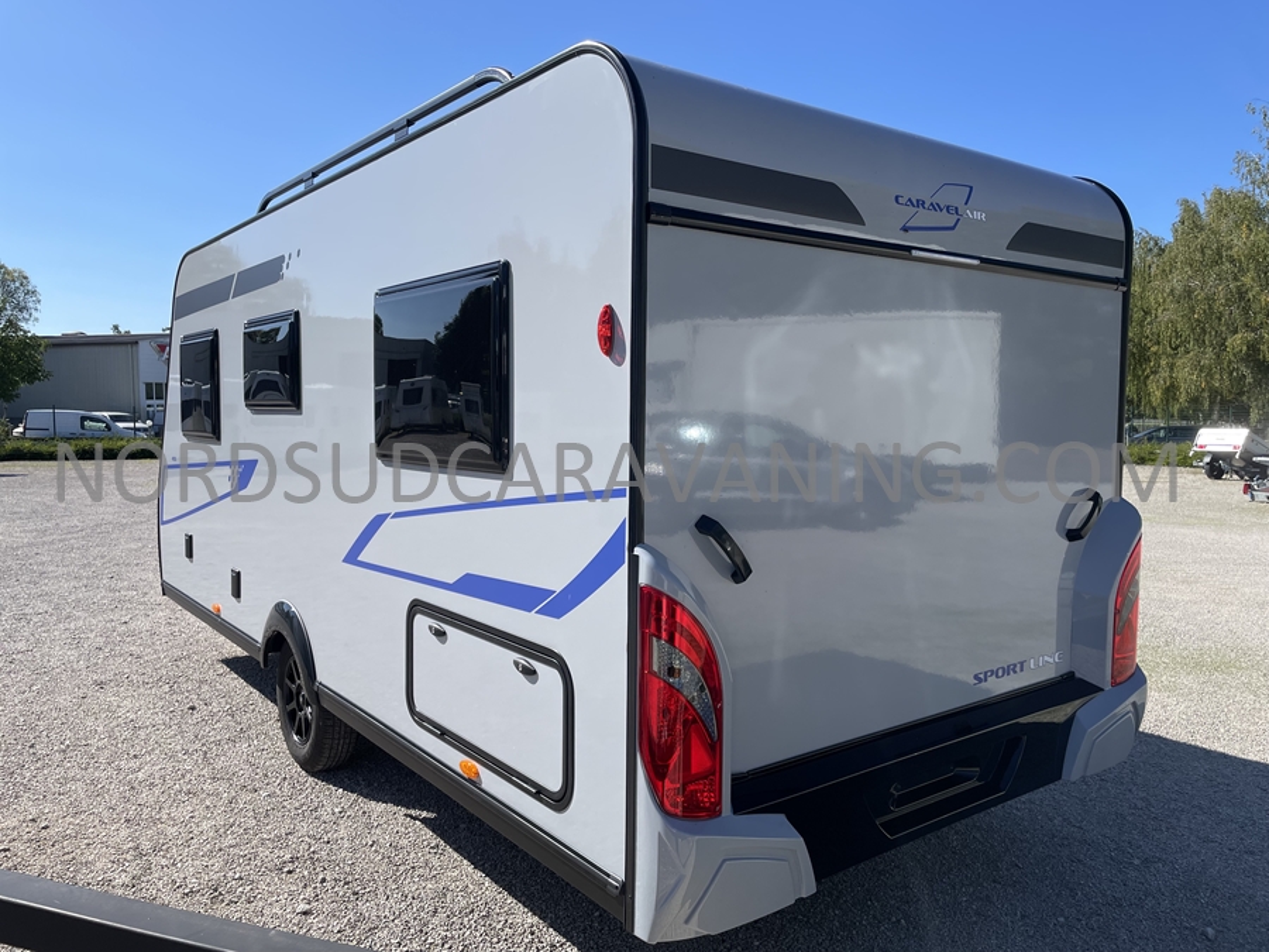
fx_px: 953
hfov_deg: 67.3
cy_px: 476
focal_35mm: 26
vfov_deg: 53.1
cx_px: 634
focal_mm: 4.2
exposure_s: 1/3040
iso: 32
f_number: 1.6
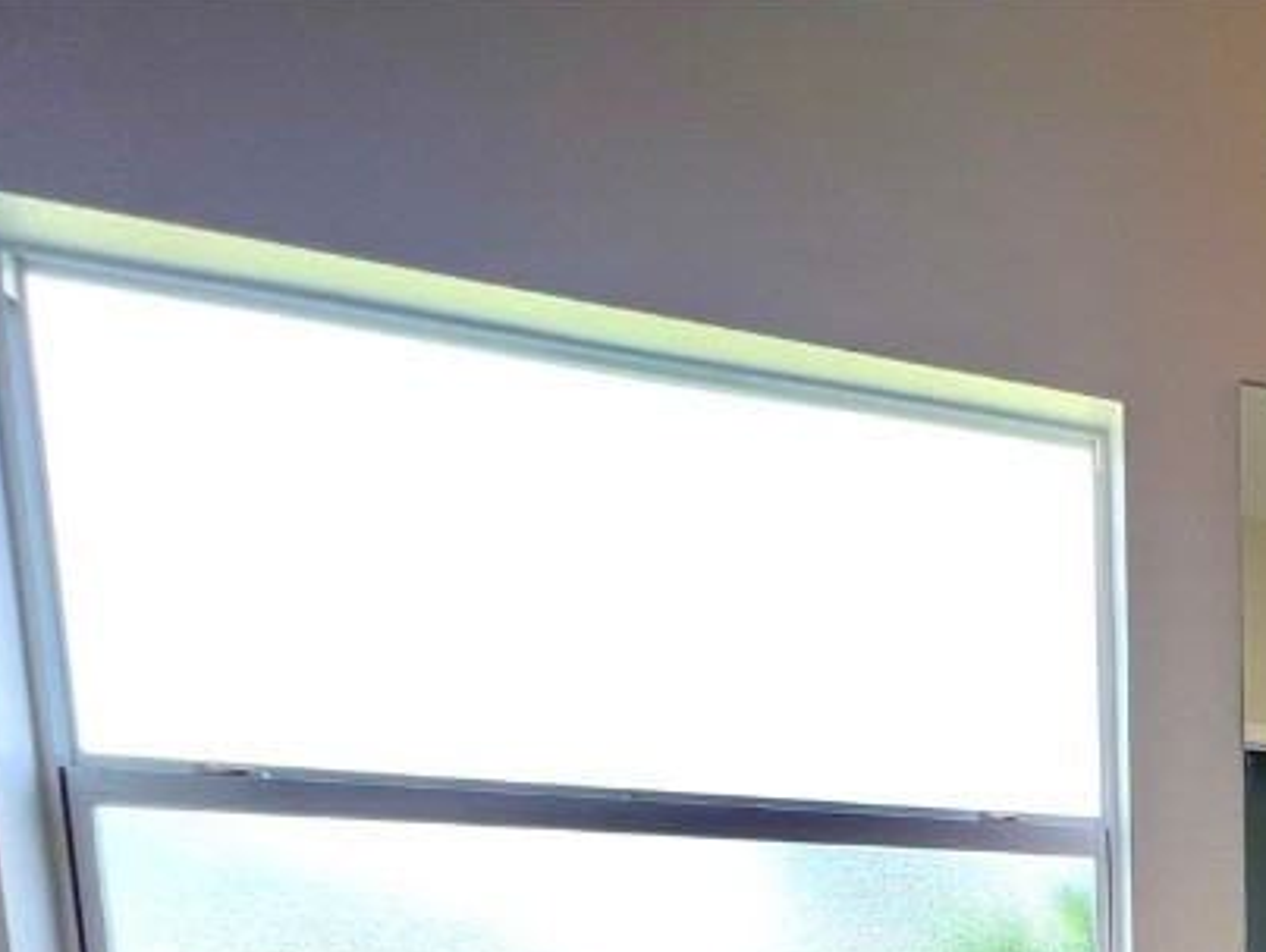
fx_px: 1208
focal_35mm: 33
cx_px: 1411
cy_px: 1194
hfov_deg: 42.6
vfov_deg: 33.3
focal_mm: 1.57
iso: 80
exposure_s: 1/120
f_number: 1.8
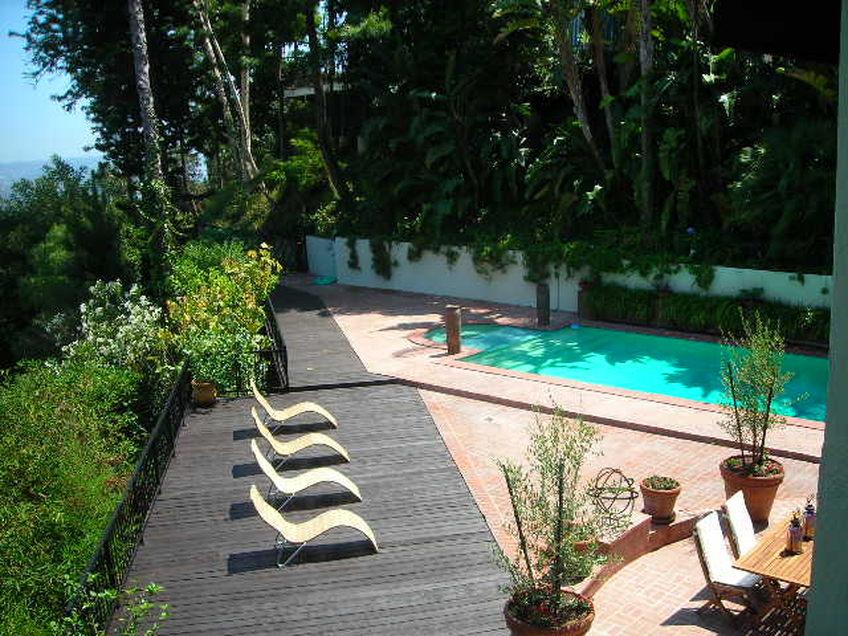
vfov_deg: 37.7
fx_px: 931
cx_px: 424
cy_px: 318
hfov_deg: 49.0
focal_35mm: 38
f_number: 3.2
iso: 50
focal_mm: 6.3
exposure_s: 1/407
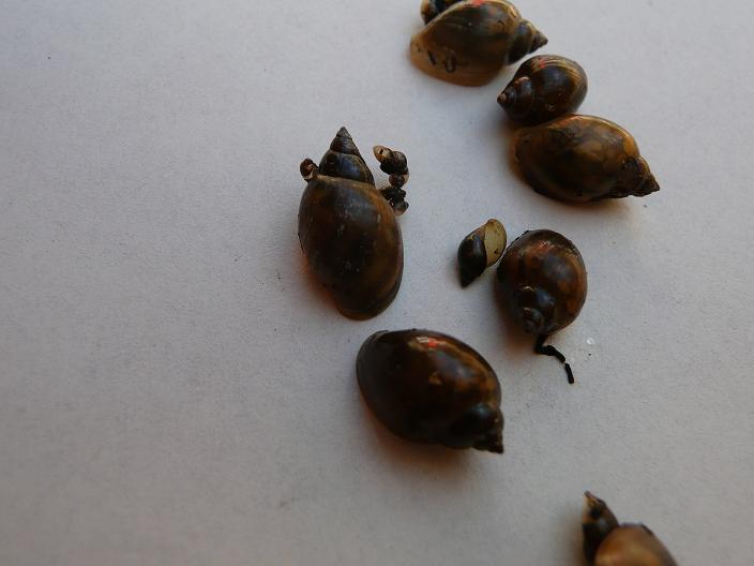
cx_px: 377
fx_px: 697
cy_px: 283
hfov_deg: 56.8
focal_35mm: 32
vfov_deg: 44.2
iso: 100
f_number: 3.5
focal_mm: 5.2
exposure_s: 1/160
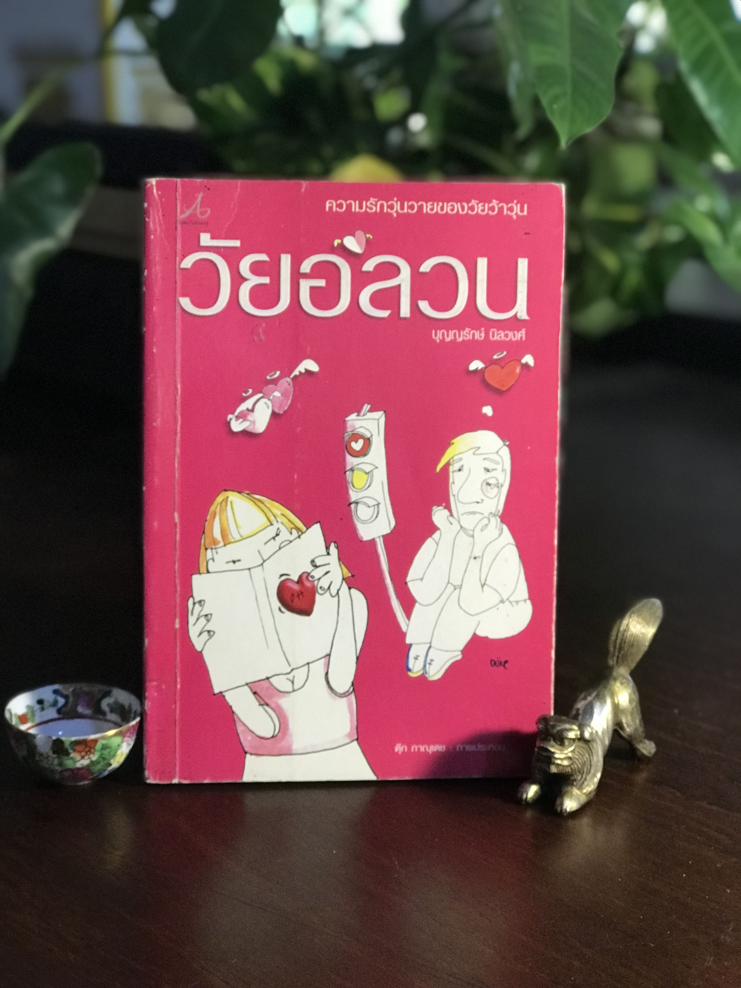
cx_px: 370
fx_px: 1627
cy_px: 494
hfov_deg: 25.7
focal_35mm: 57
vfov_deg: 33.8
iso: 160
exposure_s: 1/50
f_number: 2.8
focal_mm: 6.6
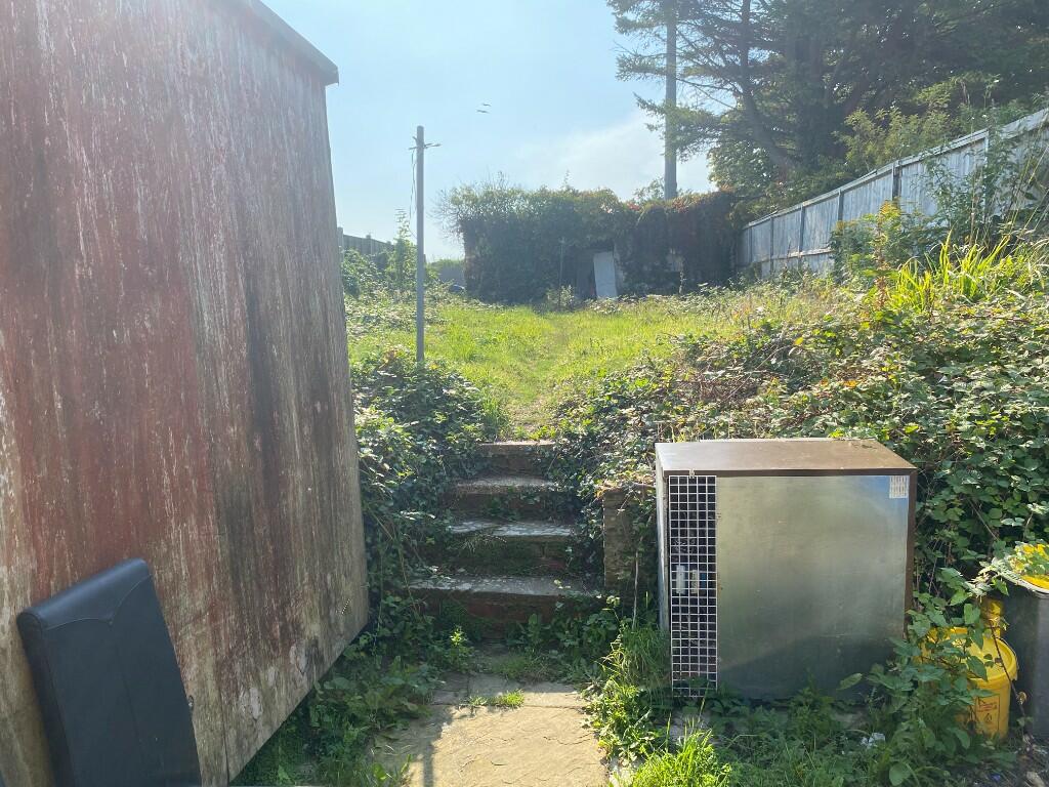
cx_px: 524
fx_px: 788
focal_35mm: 26
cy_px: 394
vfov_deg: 53.1
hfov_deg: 67.3
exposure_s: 1/1727
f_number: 1.8
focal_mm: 4.25
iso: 32
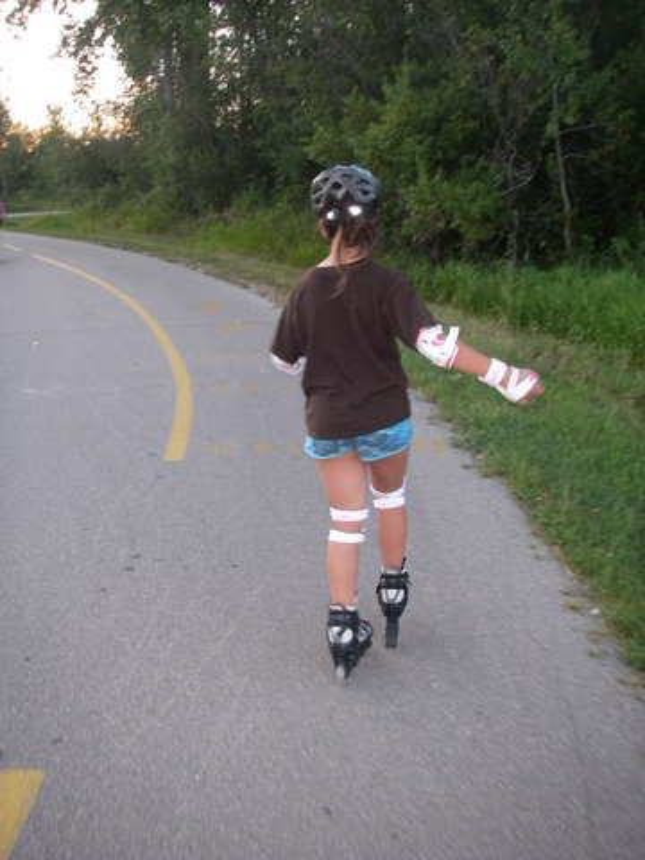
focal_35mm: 38
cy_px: 430
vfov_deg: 49.0
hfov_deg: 37.7
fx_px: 944
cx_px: 322
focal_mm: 6.3
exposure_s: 1/40
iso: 160
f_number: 3.3
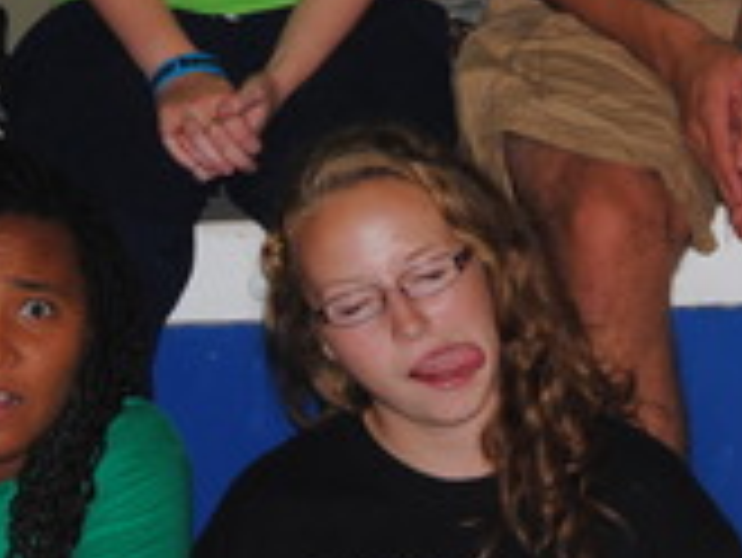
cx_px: 373
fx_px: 3840
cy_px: -108
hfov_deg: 11.0
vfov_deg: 8.2
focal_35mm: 179
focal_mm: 32
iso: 200
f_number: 4.5
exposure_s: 1/60
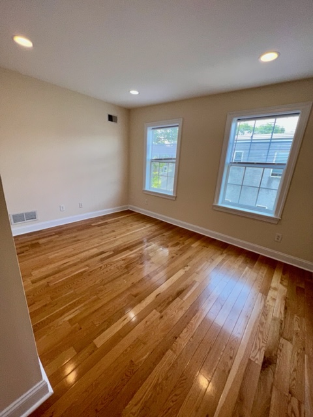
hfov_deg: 89.9
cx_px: 156
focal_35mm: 13
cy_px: 208
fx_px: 157
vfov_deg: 106.2
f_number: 1.8
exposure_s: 1/120
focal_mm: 1.57
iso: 100
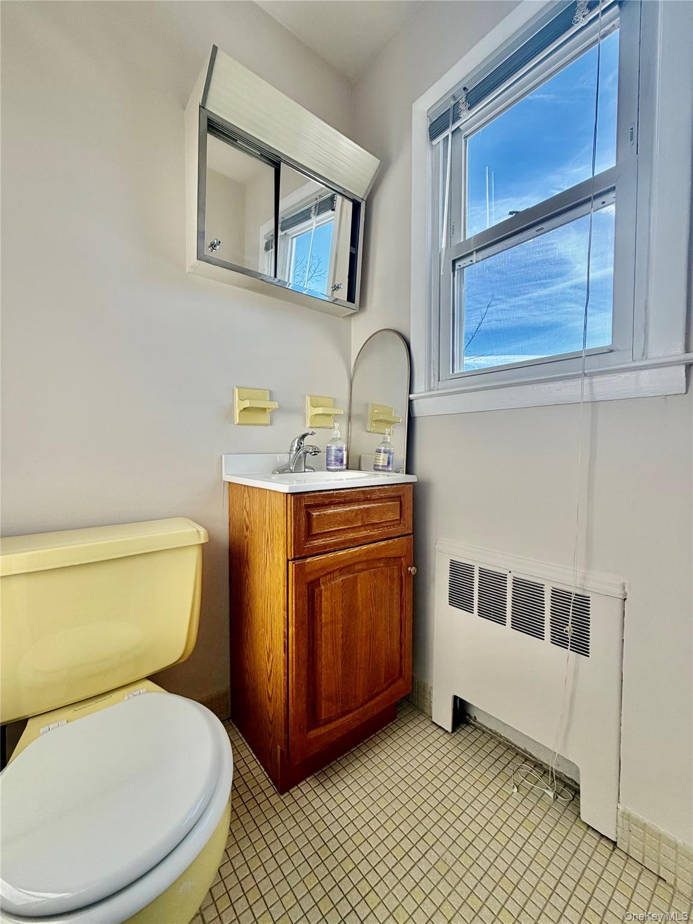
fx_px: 374
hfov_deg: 85.7
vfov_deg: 102.1
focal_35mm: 14
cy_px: 462
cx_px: 346
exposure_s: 1/168
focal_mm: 2.22
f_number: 2.2
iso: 50
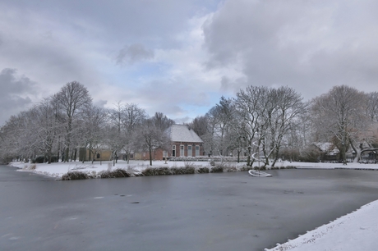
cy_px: 126
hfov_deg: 73.8
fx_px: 252
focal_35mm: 24
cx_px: 189
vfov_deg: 53.1
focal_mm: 8.8
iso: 125
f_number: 11
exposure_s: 1/80
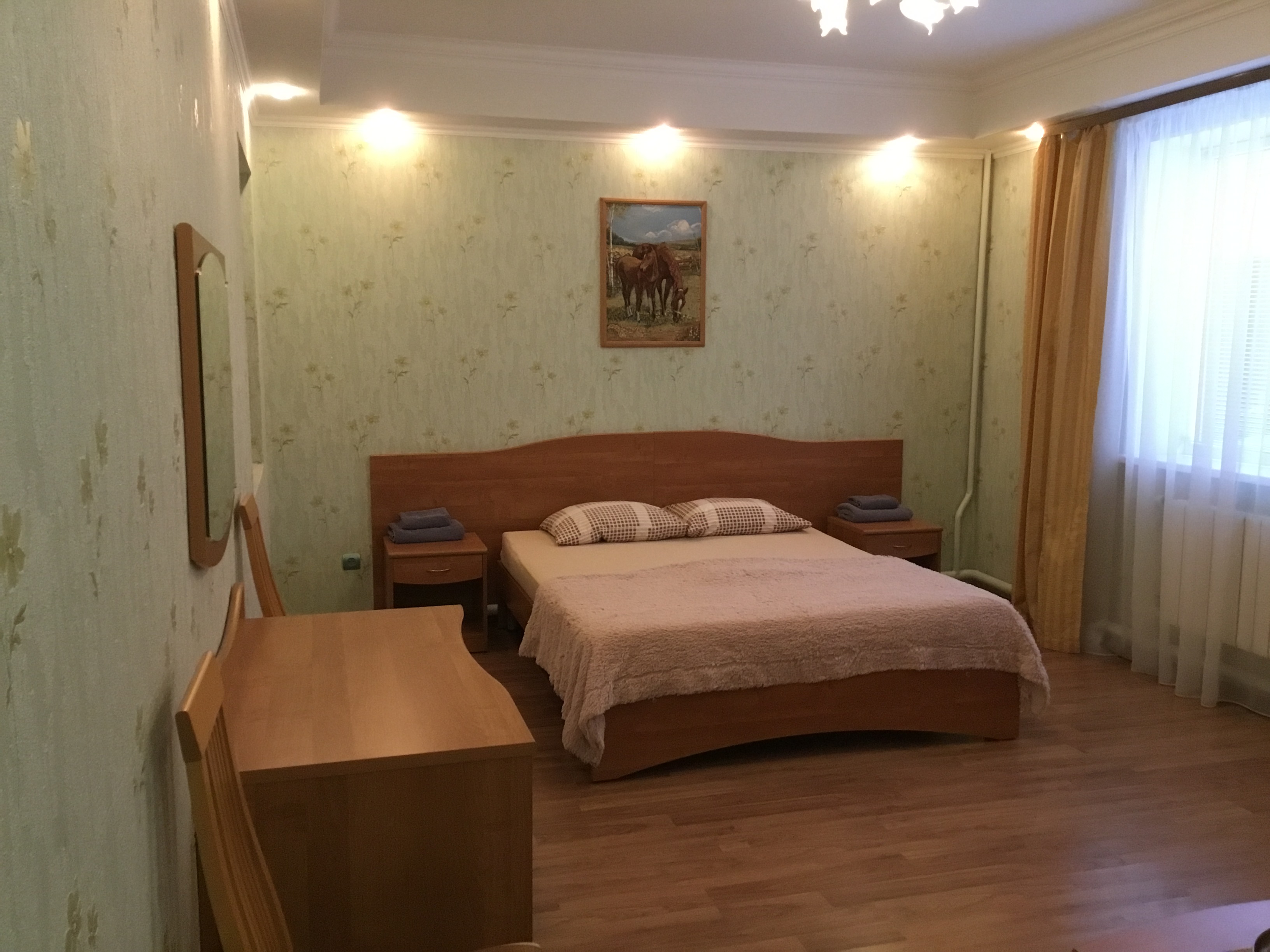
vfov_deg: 45.4
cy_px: 476
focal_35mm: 31
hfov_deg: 58.4
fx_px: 1137
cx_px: 635
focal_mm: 3.3
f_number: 2.4
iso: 250
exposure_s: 1/33
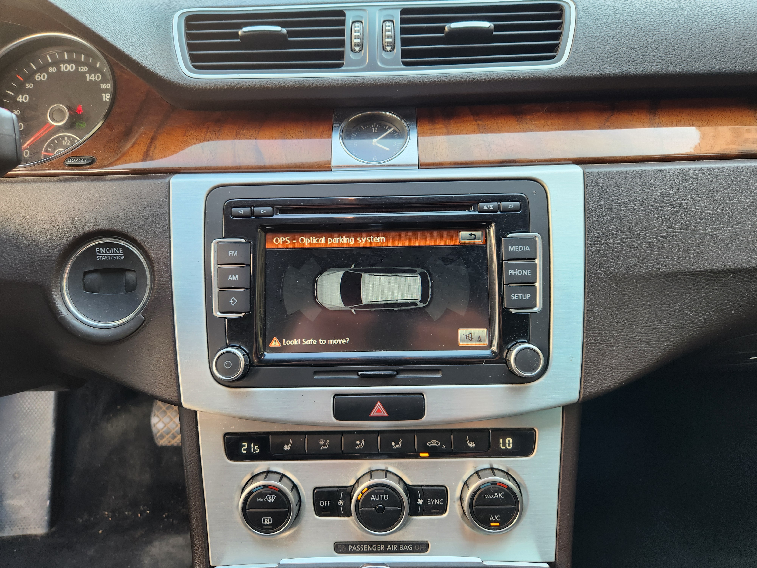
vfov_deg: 58.9
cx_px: 378
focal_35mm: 23
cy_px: 284
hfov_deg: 73.9
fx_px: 503
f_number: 1.8
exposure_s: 1/180
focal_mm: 5.4
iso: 125
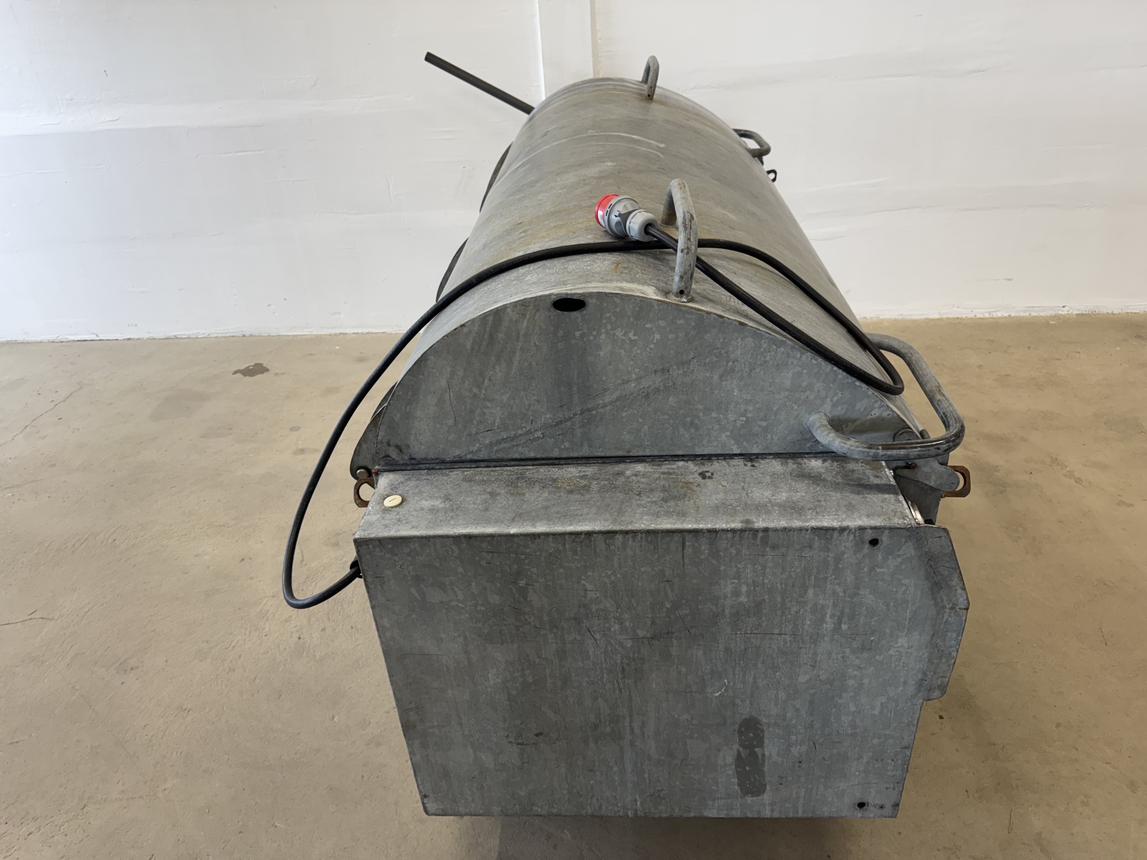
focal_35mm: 24
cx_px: 574
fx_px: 795
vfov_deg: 56.8
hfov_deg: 71.6
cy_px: 430
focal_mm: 6.76
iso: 125
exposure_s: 1/100
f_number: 1.78
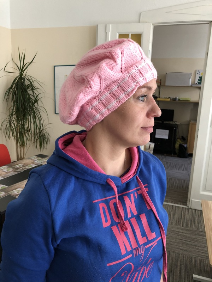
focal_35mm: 28
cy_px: 141
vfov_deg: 63.4
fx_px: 229
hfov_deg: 49.7
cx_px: 106
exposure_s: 1/30
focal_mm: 4
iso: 25
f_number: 1.8
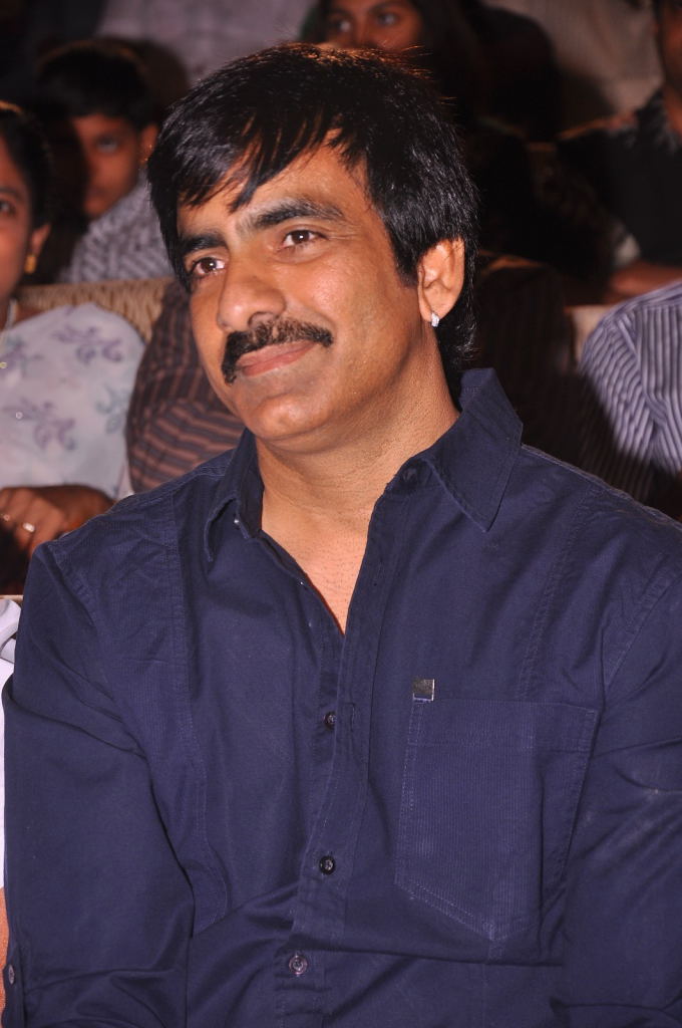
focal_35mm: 135
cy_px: 514
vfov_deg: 15.2
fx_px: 3846
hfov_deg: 10.1
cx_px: 341
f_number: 7.1
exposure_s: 1/125
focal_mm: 90
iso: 200
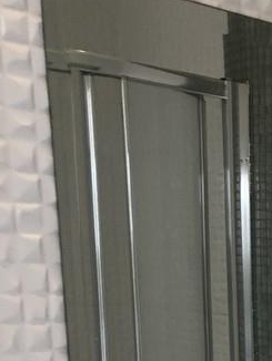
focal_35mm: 88
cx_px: 419
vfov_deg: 19.9
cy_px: 503
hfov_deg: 15.4
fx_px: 921
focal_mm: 3.99
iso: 40
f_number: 1.8
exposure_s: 1/33
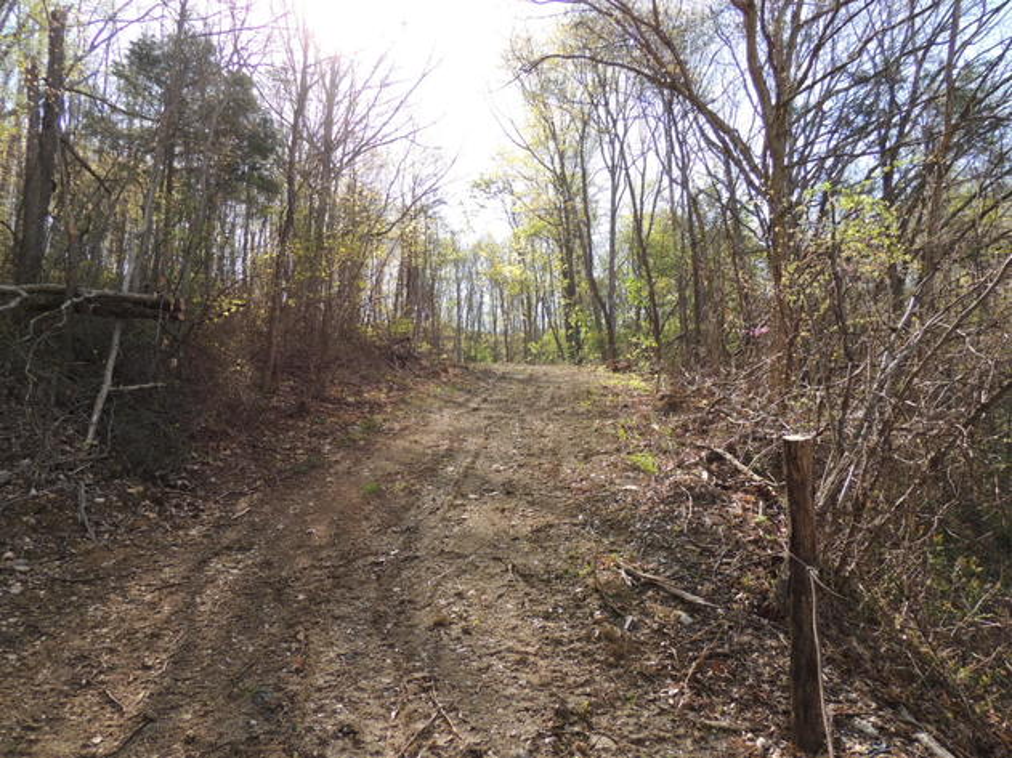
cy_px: 379
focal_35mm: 24
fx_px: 702
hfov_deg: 71.6
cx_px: 506
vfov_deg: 56.8
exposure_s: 1/400
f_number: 3
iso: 100
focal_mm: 4.3
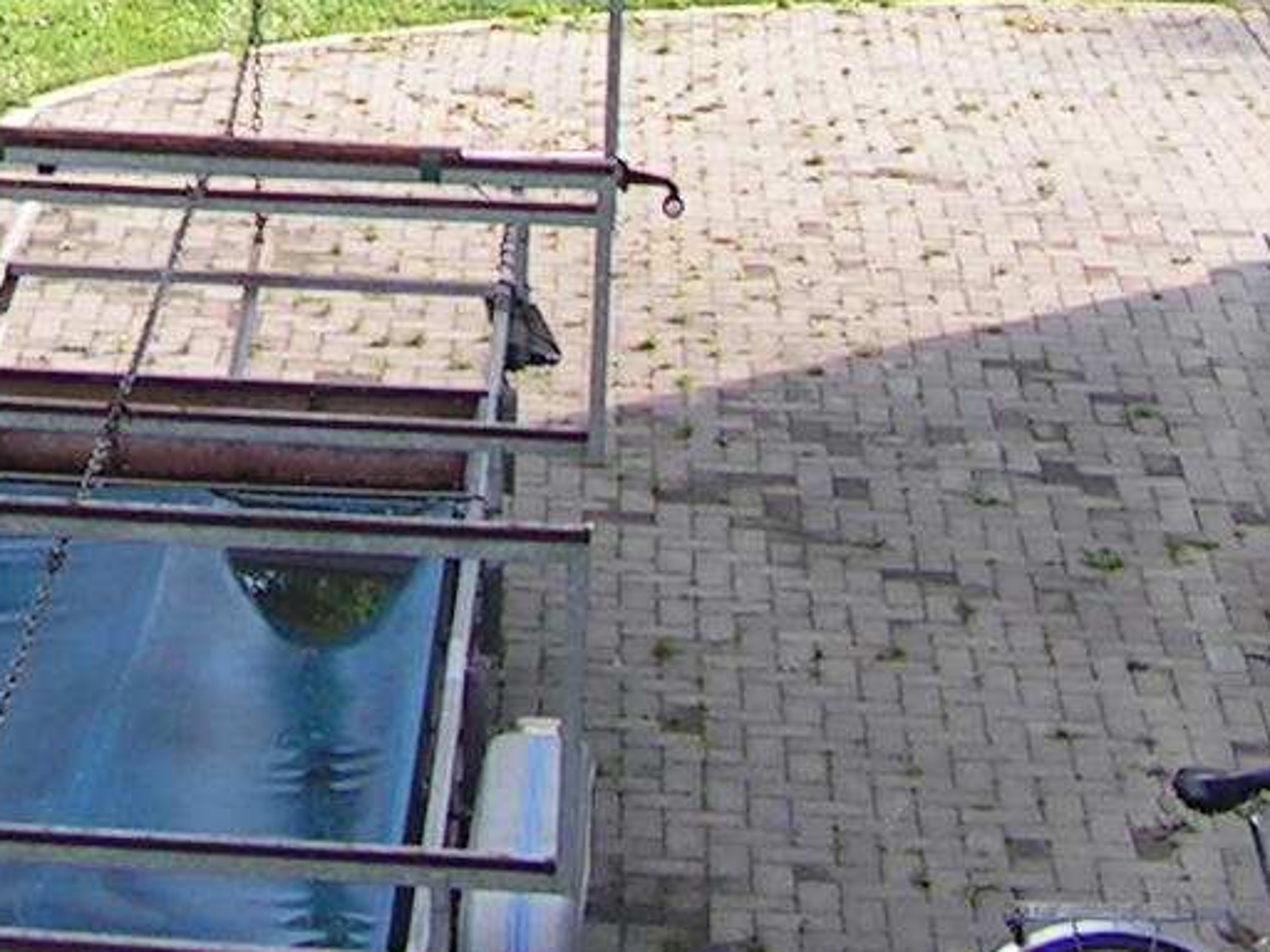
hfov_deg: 13.3
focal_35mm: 144
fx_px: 5283
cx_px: -265
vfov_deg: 9.8
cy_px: -759
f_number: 3.2
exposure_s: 1/200
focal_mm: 6
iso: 64
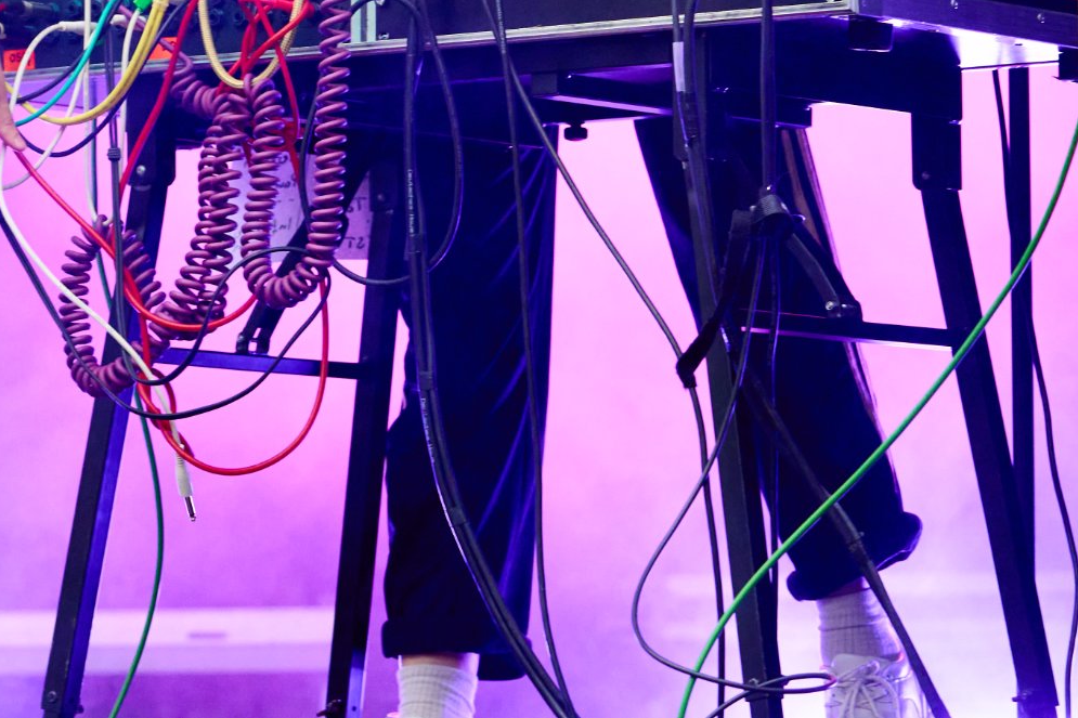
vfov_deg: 5.5
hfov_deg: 8.3
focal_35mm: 247
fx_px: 7395
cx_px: -134
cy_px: -205
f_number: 4
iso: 1250
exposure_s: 1/320
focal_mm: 96
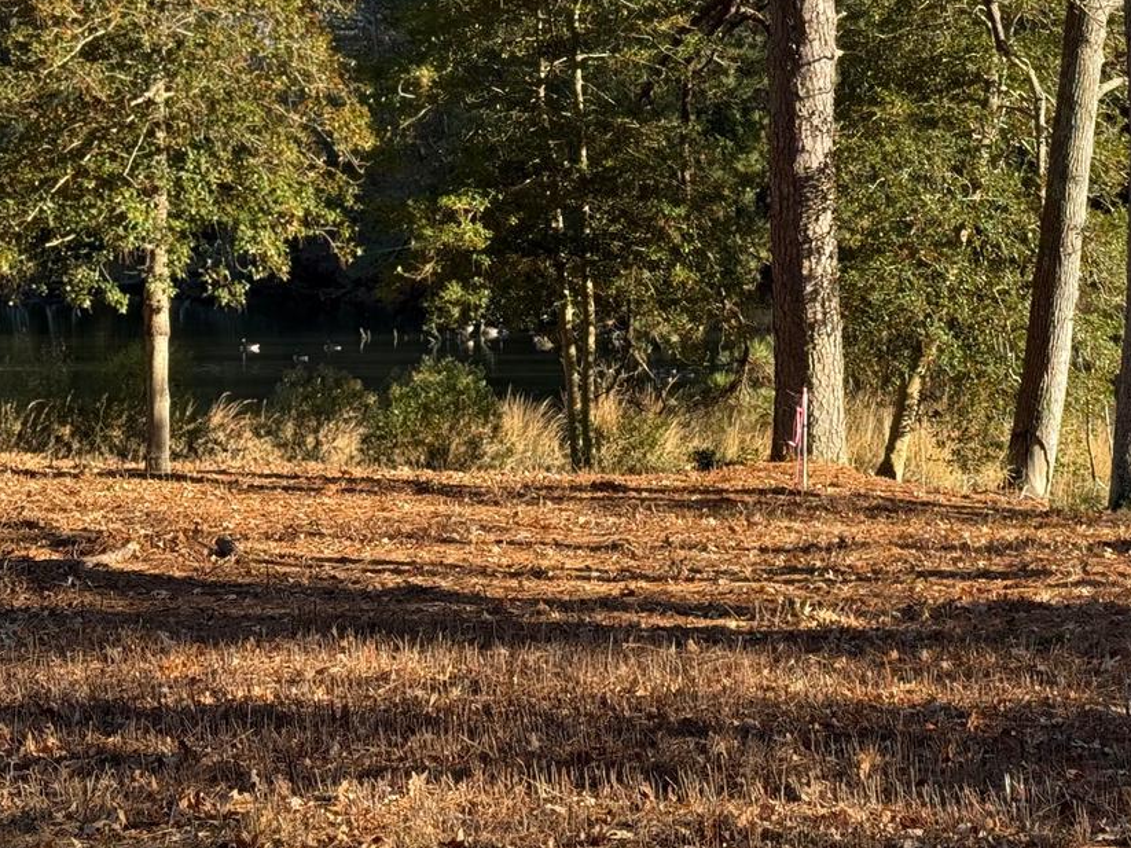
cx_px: 875
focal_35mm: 84
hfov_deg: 23.0
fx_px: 2744
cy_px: 205
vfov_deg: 17.5
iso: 80
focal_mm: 6.76
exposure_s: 1/1100
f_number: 1.78
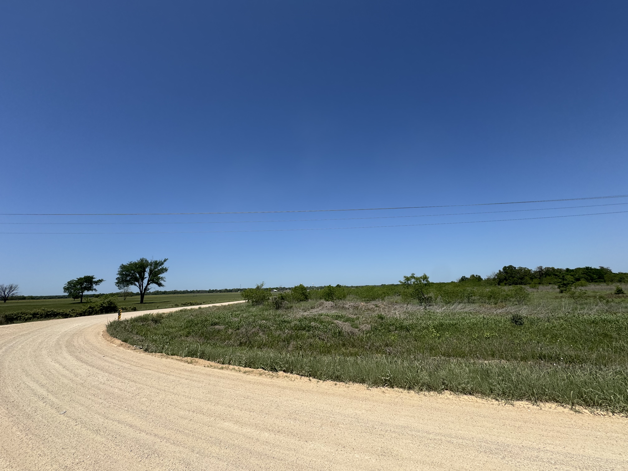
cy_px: 236
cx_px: 314
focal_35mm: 14
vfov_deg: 85.7
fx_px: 254
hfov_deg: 102.1
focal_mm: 2.22
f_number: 2.2
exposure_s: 1/2985
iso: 50
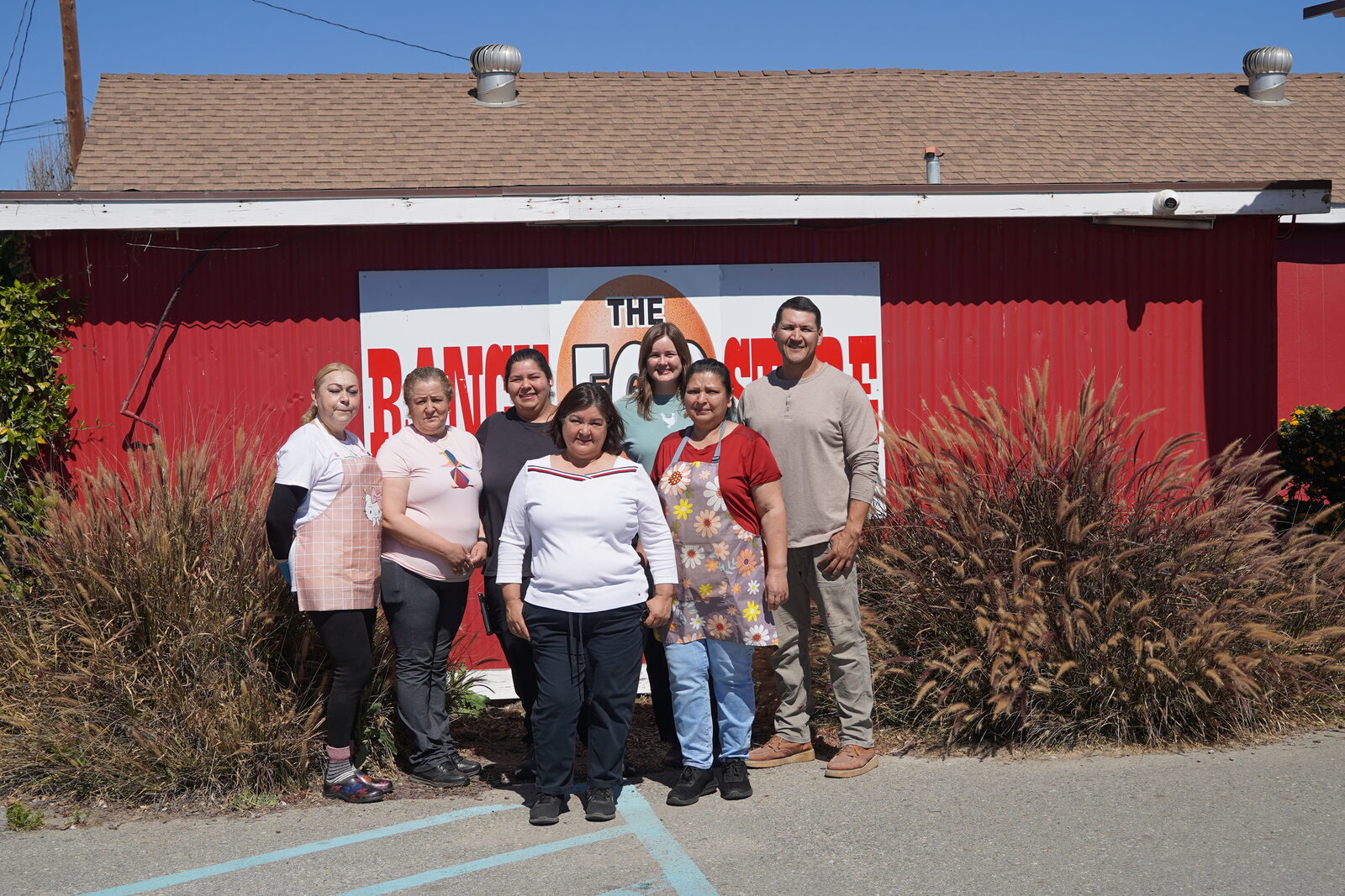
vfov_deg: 27.5
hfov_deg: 40.3
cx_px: 672
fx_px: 1831
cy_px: 448
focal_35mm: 49
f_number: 4.5
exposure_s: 1/1600
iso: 100
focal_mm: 33
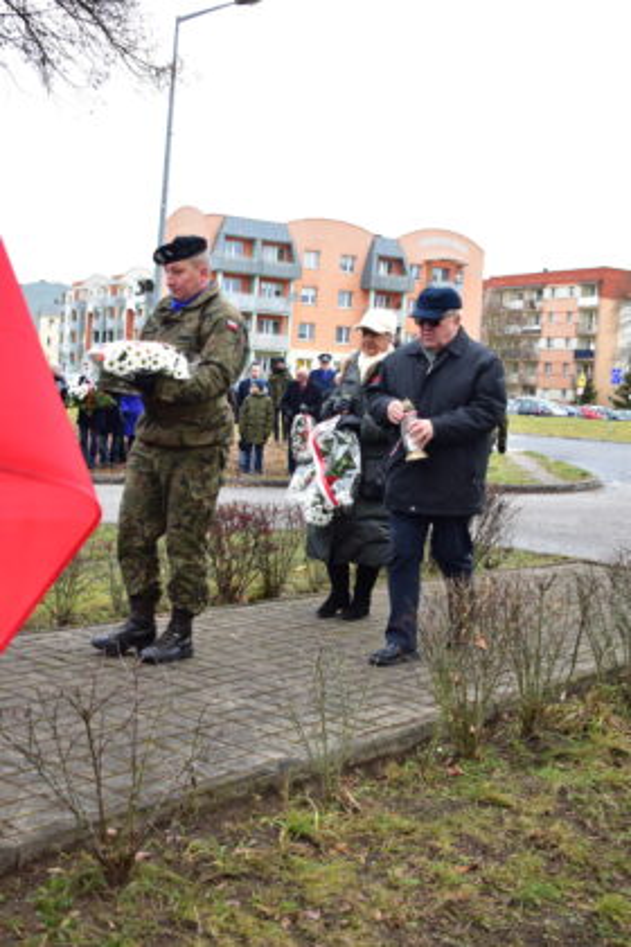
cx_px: 316
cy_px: 474
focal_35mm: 45
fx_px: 1183
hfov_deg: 29.9
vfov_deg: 43.6
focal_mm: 30
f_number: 5
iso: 500
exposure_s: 1/160
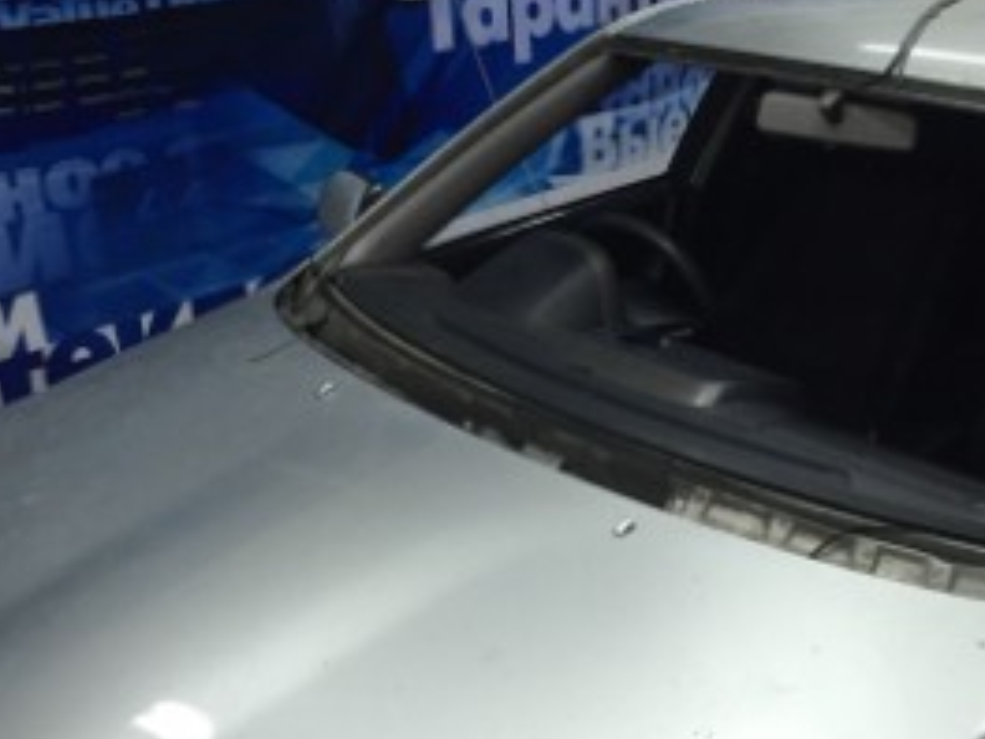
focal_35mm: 44
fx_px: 1252
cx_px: 687
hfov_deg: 42.1
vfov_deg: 32.9
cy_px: 355
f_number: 2.2
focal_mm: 4.15
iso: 80
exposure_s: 1/33
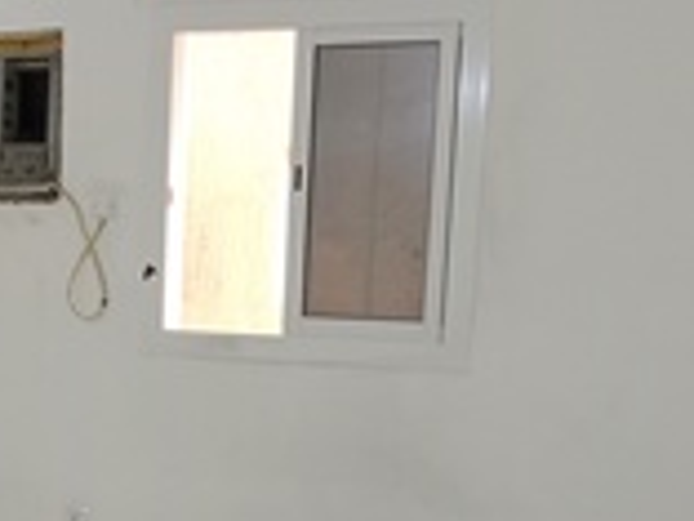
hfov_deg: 25.0
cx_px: 87
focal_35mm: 76
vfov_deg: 19.0
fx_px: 1524
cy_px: 474
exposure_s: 1/25
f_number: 2.2
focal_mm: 3.65
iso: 440
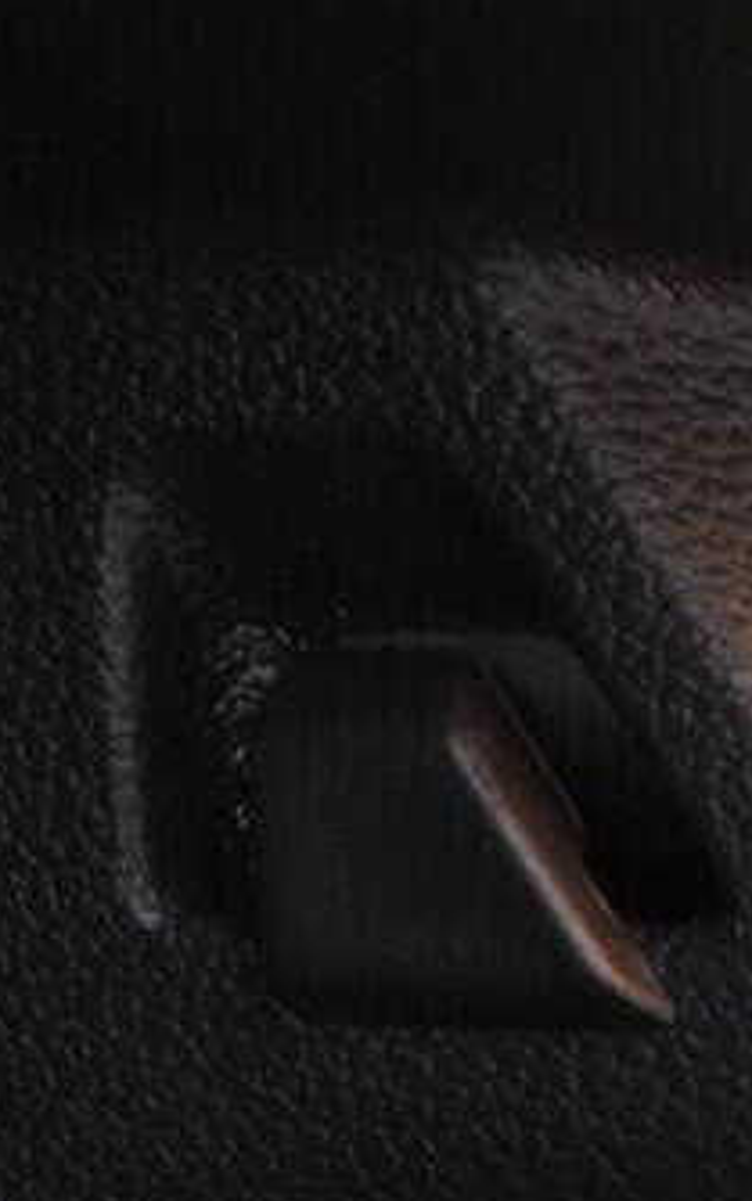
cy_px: 1284
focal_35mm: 158
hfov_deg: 7.5
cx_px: 2108
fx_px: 5177
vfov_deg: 13.0
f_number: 2.8
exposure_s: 1/40
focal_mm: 24
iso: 1000
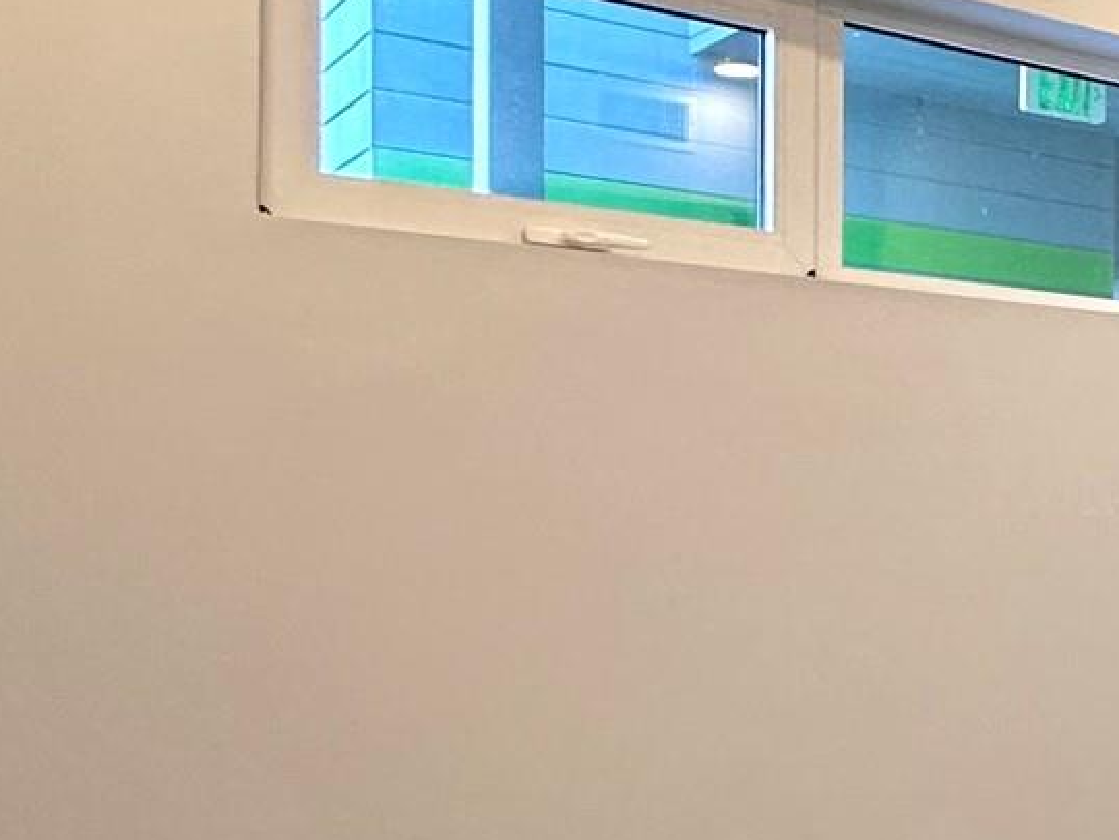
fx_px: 1714
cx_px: 1508
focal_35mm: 53
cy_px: 552
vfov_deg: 27.4
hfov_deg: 28.6
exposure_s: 1/120
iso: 200
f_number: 2.2
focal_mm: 2.22
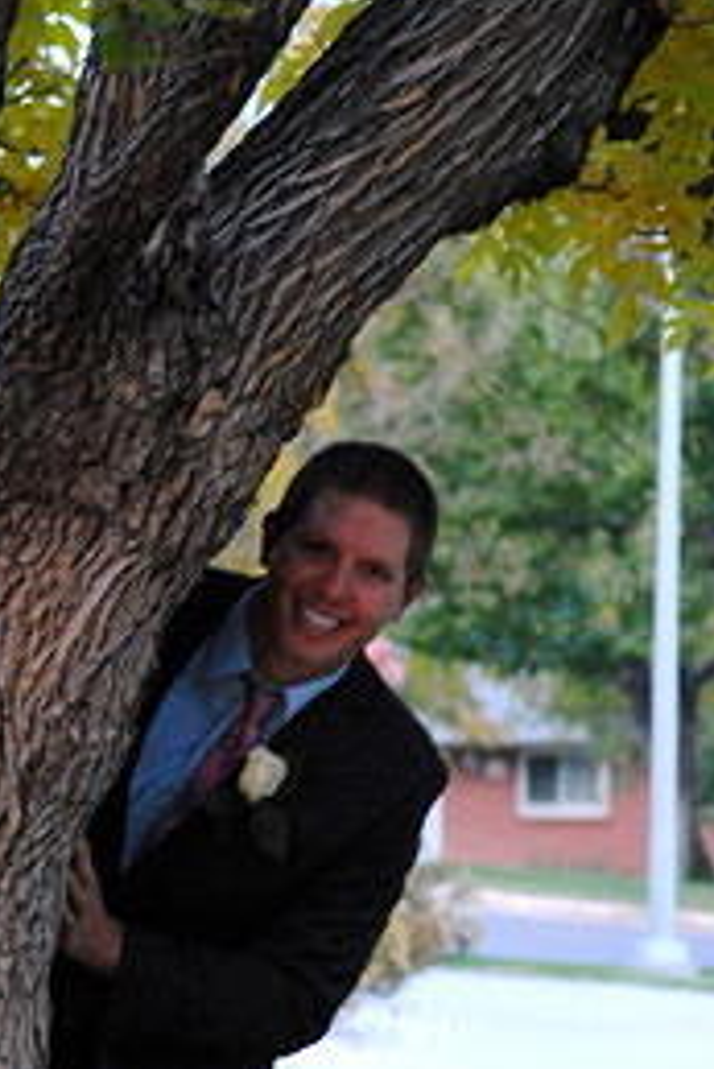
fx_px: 11022
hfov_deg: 3.7
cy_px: 999
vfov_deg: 5.5
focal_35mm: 371
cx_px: -165
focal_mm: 100
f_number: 4.5
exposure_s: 1/60
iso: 1600
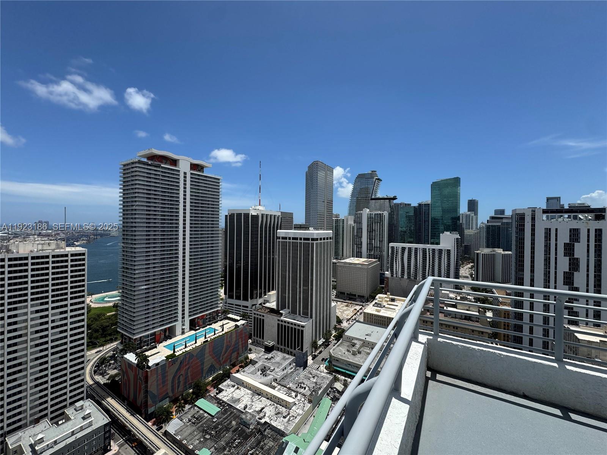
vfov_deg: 85.7
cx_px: 304
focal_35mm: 14
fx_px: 245
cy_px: 228
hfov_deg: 102.1
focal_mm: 2.22
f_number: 2.2
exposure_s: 1/3247
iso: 50
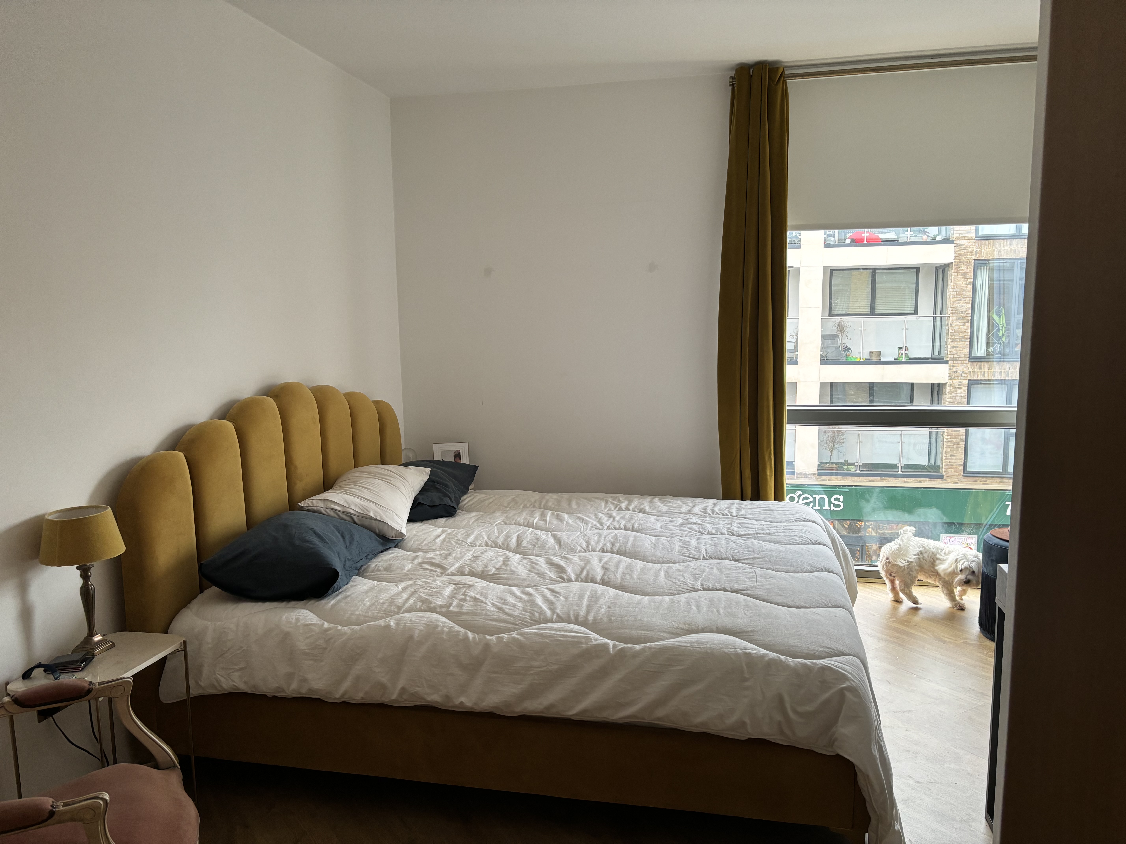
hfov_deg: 67.3
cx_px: 563
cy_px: 422
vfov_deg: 53.1
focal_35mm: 26
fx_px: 846
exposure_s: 1/107
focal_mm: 5.96
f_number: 1.6
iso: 125
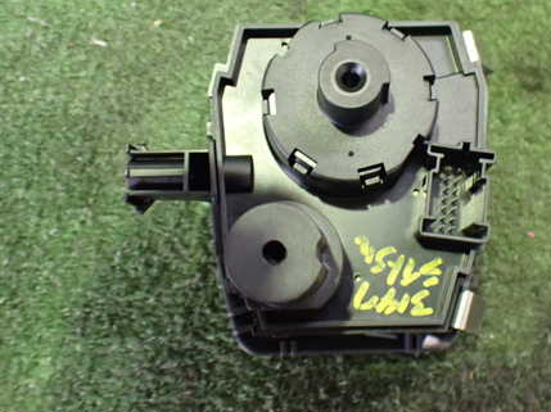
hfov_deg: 44.5
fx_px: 668
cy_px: 154
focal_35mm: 42
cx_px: 344
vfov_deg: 34.1
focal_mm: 5.4
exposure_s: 1/30
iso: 1000
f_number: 2.3
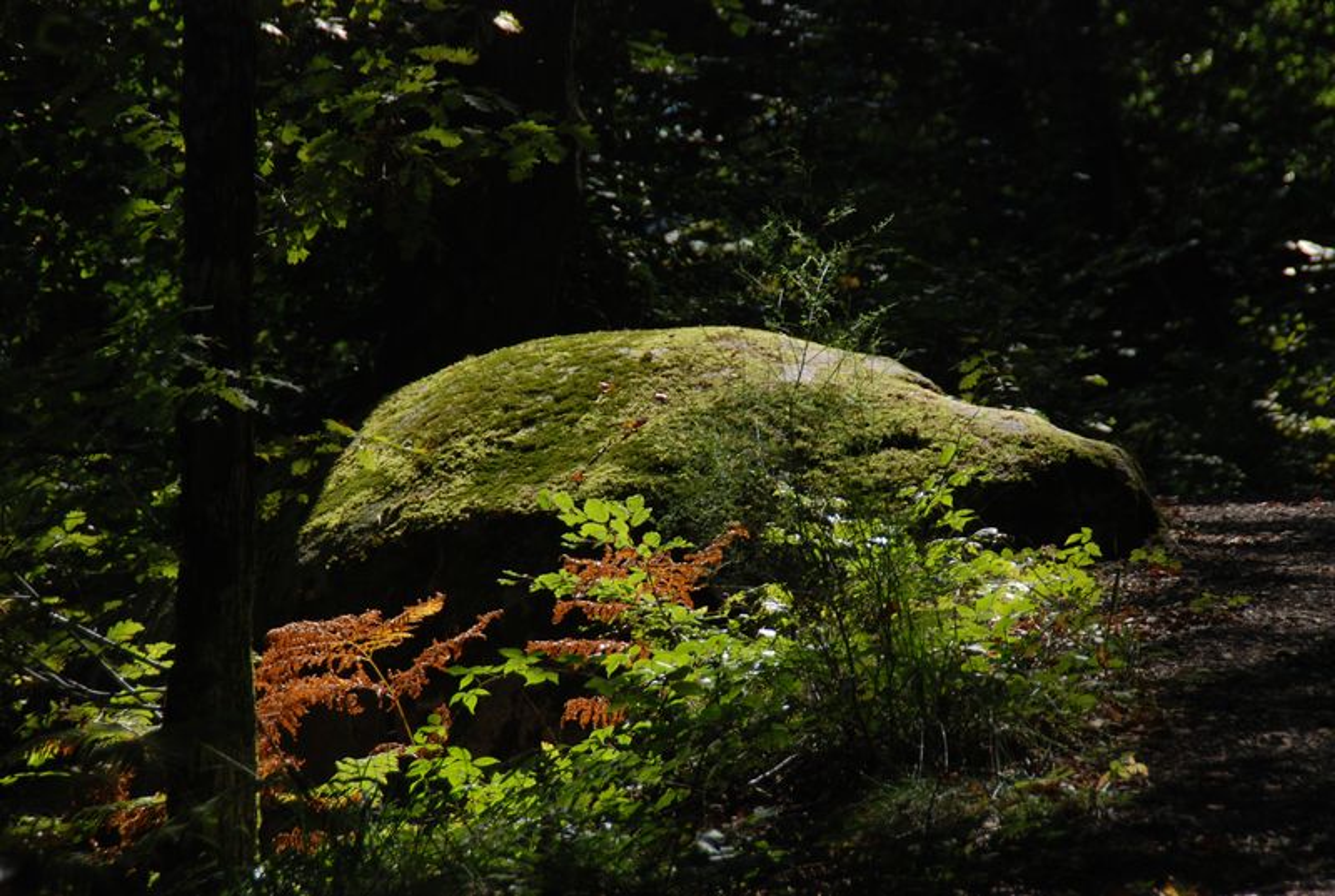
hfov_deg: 6.9
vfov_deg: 4.6
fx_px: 11148
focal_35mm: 300
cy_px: 448
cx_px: 668
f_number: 6.3
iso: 200
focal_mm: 200
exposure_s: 1/500
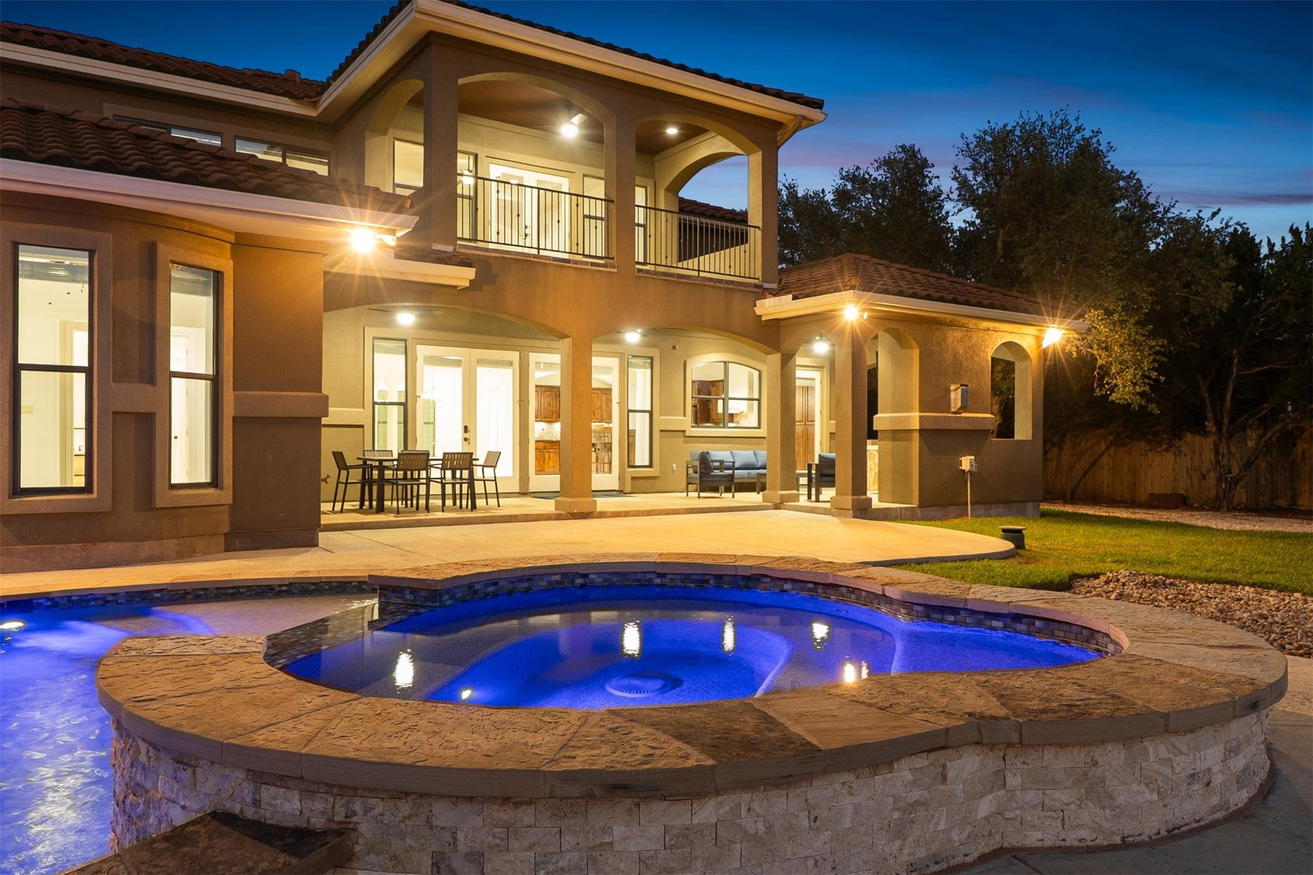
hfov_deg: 73.7
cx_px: 656
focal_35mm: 24
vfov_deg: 53.1
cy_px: 438
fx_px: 875
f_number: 4.5
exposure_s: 1
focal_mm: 16
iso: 400
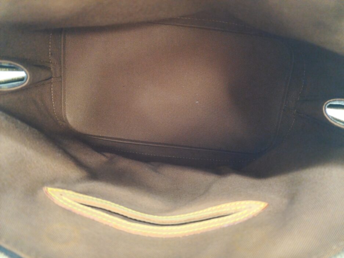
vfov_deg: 58.9
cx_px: 172
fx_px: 229
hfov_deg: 73.9
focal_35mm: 23
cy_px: 129
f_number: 1.8
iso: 640
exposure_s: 1/50
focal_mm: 6.4
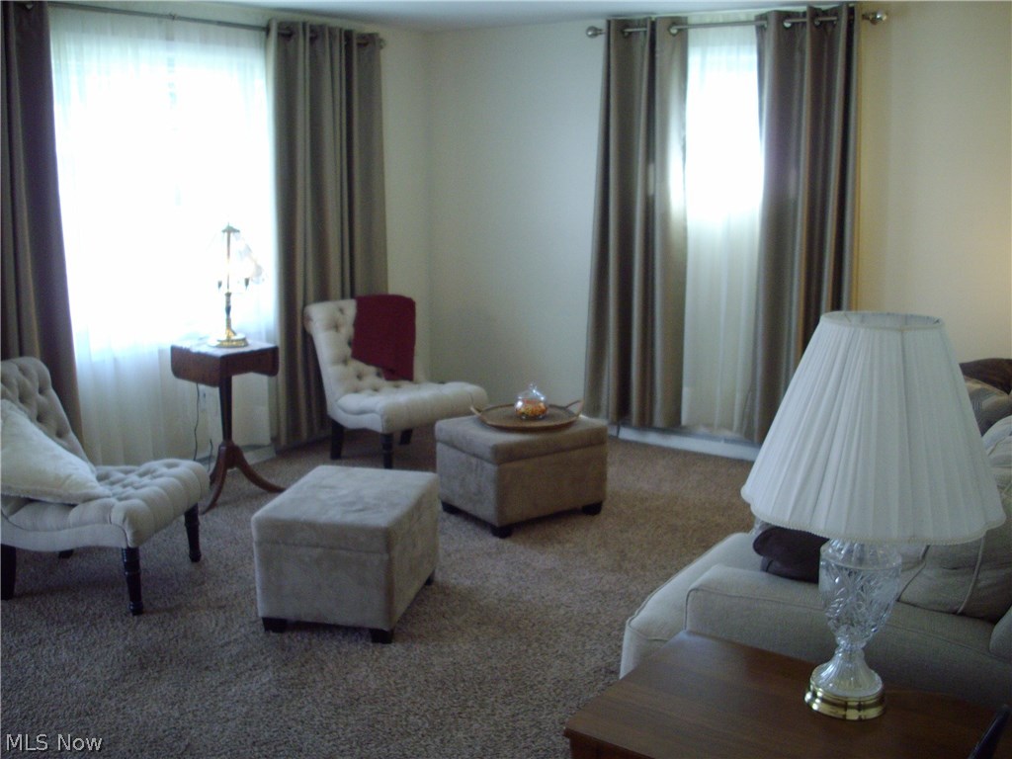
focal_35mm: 37
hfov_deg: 50.1
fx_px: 1082
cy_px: 380
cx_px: 506
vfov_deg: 38.7
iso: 211
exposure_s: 1/50
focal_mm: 6.2
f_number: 2.8
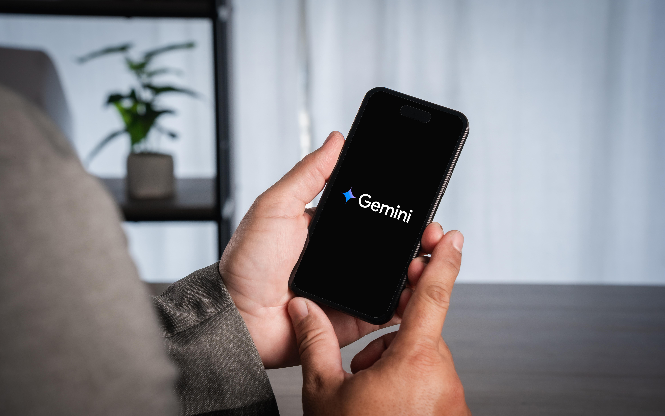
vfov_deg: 16.9
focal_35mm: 77
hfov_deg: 26.8
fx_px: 1396
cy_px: 209
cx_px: 331
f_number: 8
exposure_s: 1/100
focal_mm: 75
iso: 500
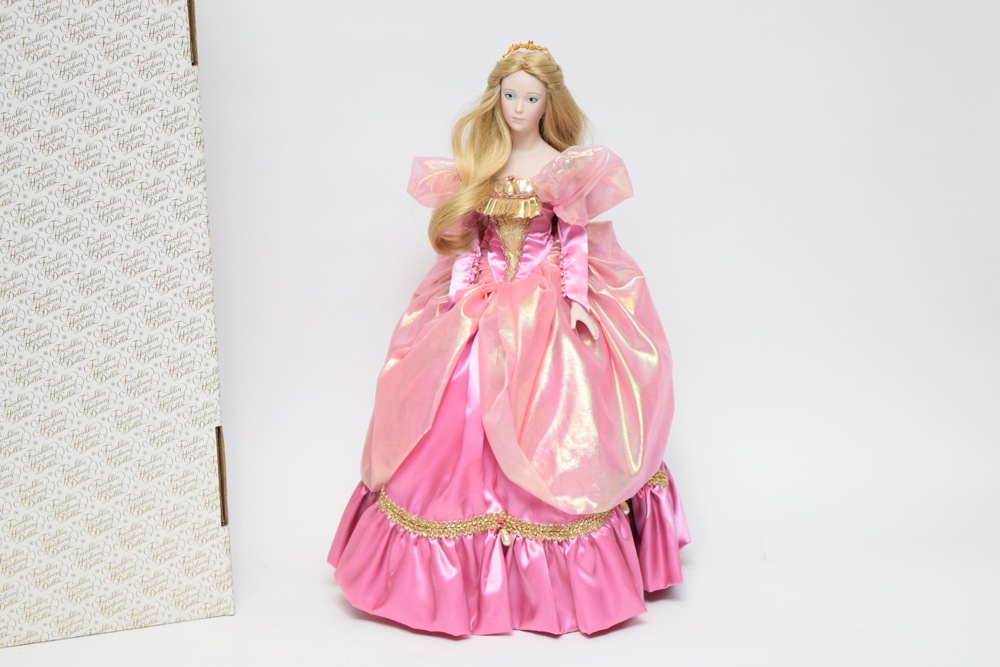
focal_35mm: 82
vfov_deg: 16.6
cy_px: 334
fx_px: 2292
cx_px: 500
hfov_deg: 24.6
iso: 800
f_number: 5.6
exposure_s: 1/80
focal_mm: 55
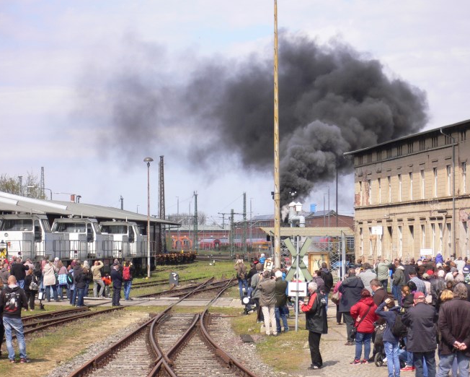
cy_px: 189
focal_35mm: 110
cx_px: 232
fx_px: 1531
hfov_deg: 17.5
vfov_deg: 14.0
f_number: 5
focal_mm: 17.4
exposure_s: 1/500
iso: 100
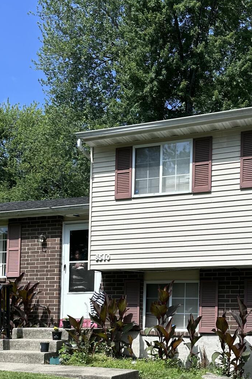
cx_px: 159
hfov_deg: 28.0
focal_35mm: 48
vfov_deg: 39.7
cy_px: 297
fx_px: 504
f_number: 1.78
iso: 80
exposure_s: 1/4348
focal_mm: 6.86
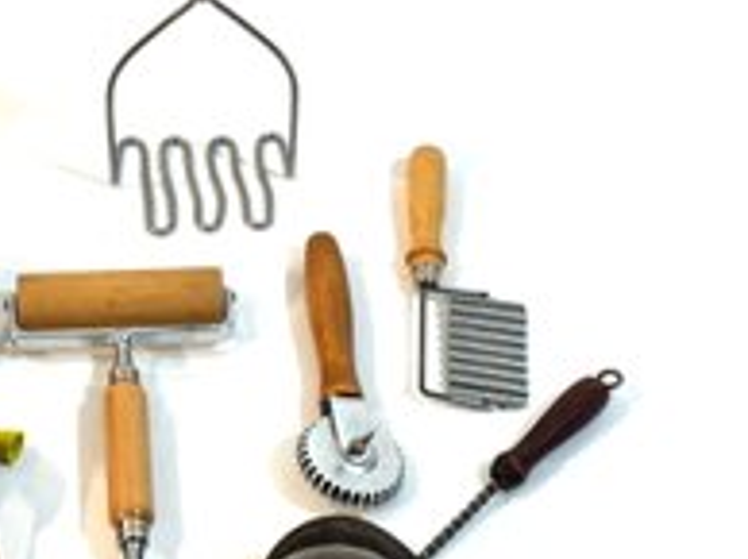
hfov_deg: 21.2
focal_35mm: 92
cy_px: 264
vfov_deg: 16.0
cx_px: 226
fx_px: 1986
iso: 32
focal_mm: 5.96
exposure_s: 1/120
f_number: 1.6
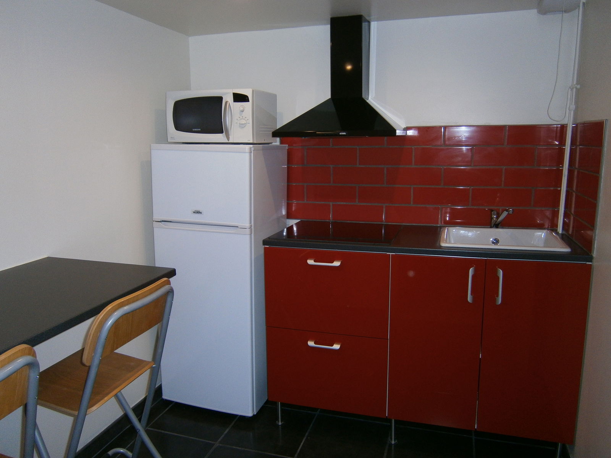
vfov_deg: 53.1
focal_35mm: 26
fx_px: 459
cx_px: 306
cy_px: 229
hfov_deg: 67.3
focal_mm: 4.7
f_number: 2.8
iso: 125
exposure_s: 1/30
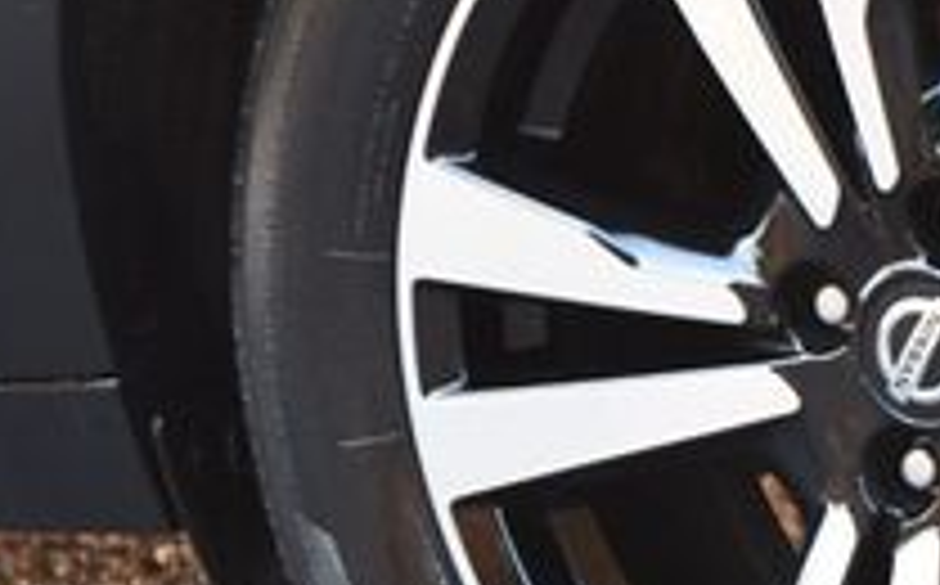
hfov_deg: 3.5
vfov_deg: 2.1
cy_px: 279
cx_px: 1021
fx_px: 15580
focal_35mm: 609
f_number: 4.8
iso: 1250
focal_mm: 130
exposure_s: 1/125
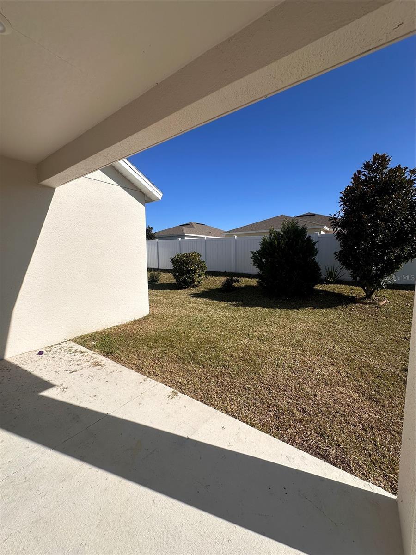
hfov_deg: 85.7
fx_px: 224
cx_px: 208
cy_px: 278
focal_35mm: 14
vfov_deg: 102.1
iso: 50
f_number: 2.2
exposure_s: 1/2747
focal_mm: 2.22
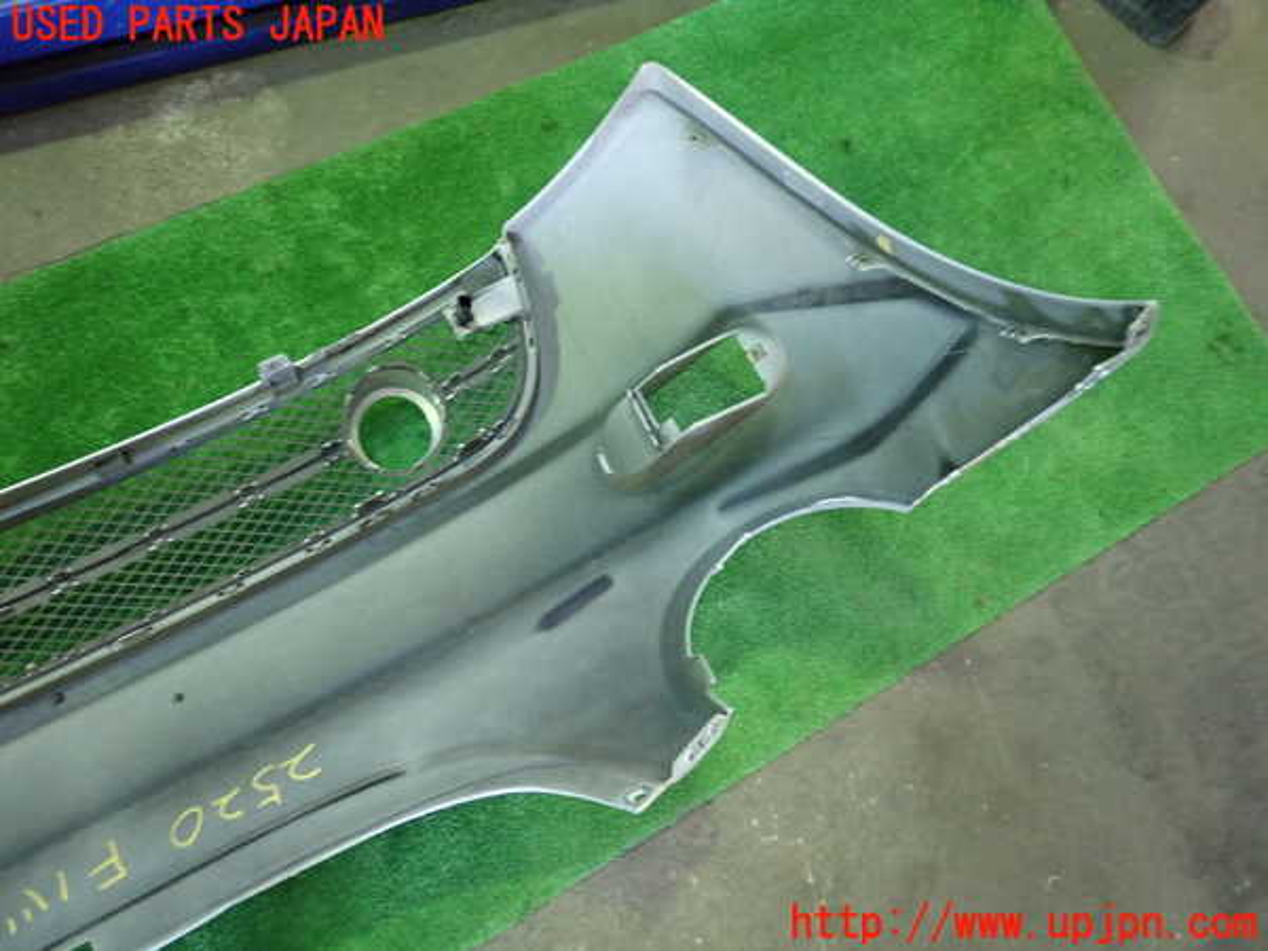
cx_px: 634
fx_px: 1099
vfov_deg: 46.8
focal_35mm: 30
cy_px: 476
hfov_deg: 60.0
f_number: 2.3
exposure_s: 1/30
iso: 400
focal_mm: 5.5
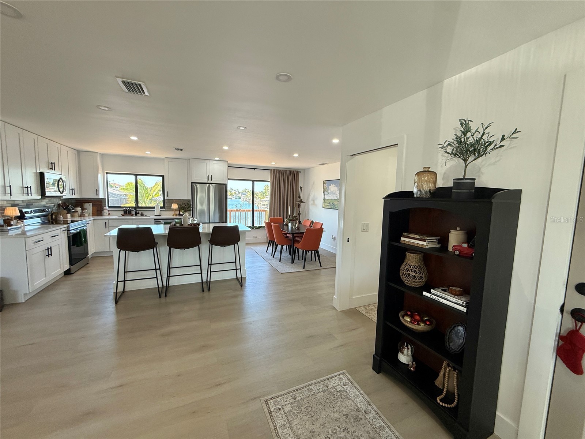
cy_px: 220
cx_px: 292
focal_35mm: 14
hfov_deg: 102.1
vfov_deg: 85.7
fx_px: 237
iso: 125
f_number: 2.2
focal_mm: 2.22
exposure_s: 1/120
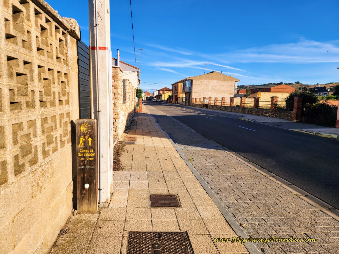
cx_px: 170
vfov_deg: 58.9
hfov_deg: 73.9
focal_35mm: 23
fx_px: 225
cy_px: 127
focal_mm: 6.4
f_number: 1.8
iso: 12
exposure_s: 1/684
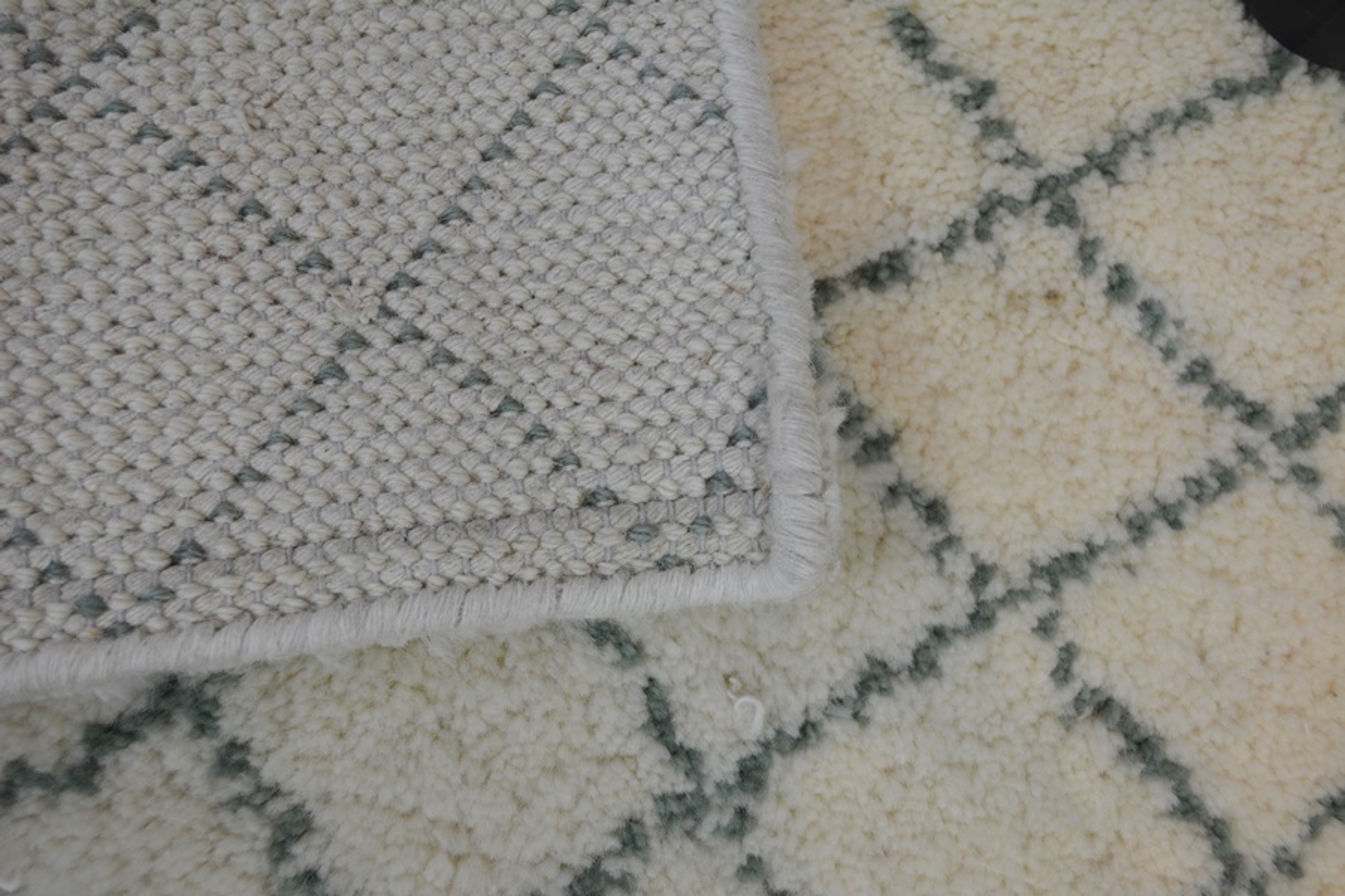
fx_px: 1345
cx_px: 672
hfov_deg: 53.1
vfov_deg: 36.9
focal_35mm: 36
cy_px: 448
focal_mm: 24
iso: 400
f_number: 5
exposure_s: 1/100
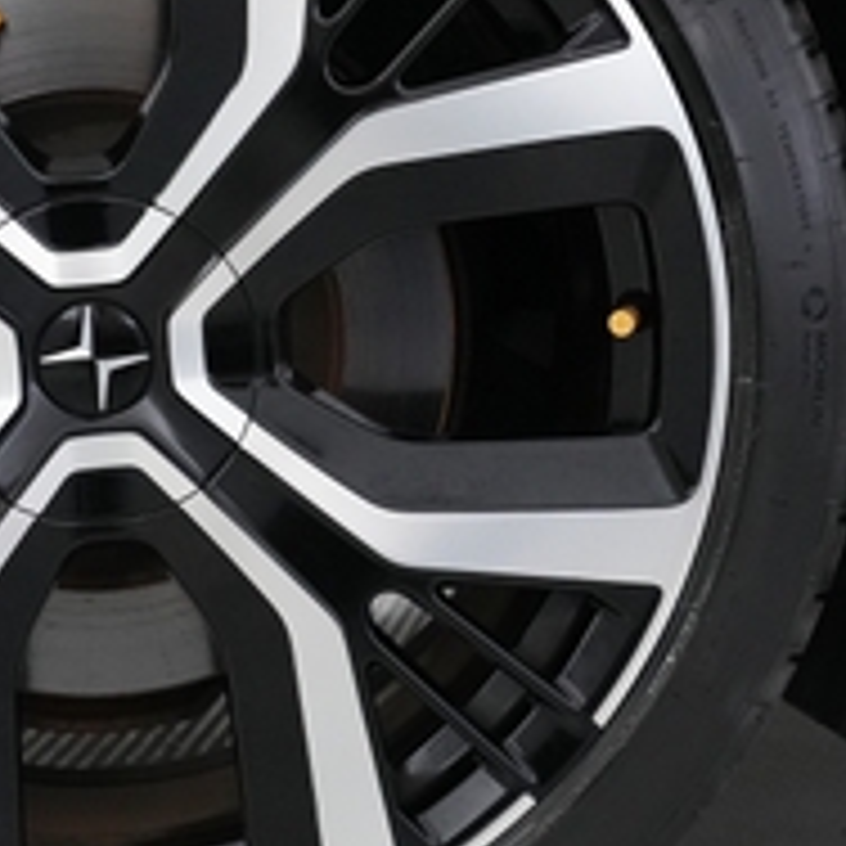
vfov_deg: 21.4
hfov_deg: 21.0
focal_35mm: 81
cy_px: 342
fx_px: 2240
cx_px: 117
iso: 5000
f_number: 3.5
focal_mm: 28
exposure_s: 1/160
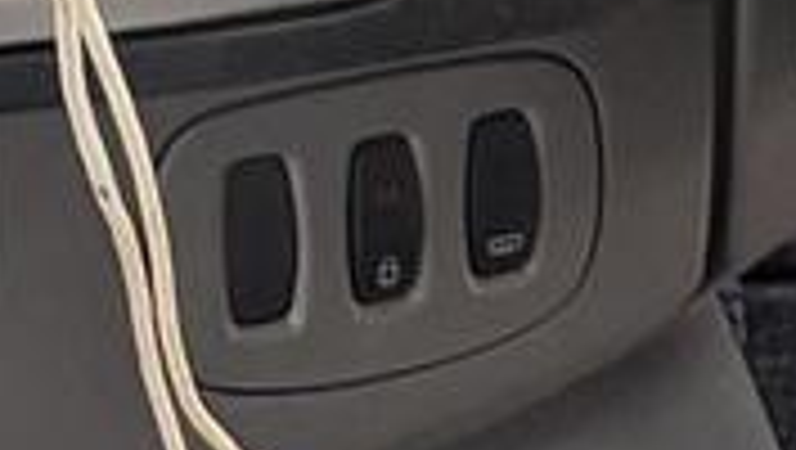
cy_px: -576
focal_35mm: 77
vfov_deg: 12.7
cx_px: -45
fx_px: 1627
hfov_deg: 25.8
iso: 80
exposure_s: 1/130
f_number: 2.2
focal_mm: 2.22
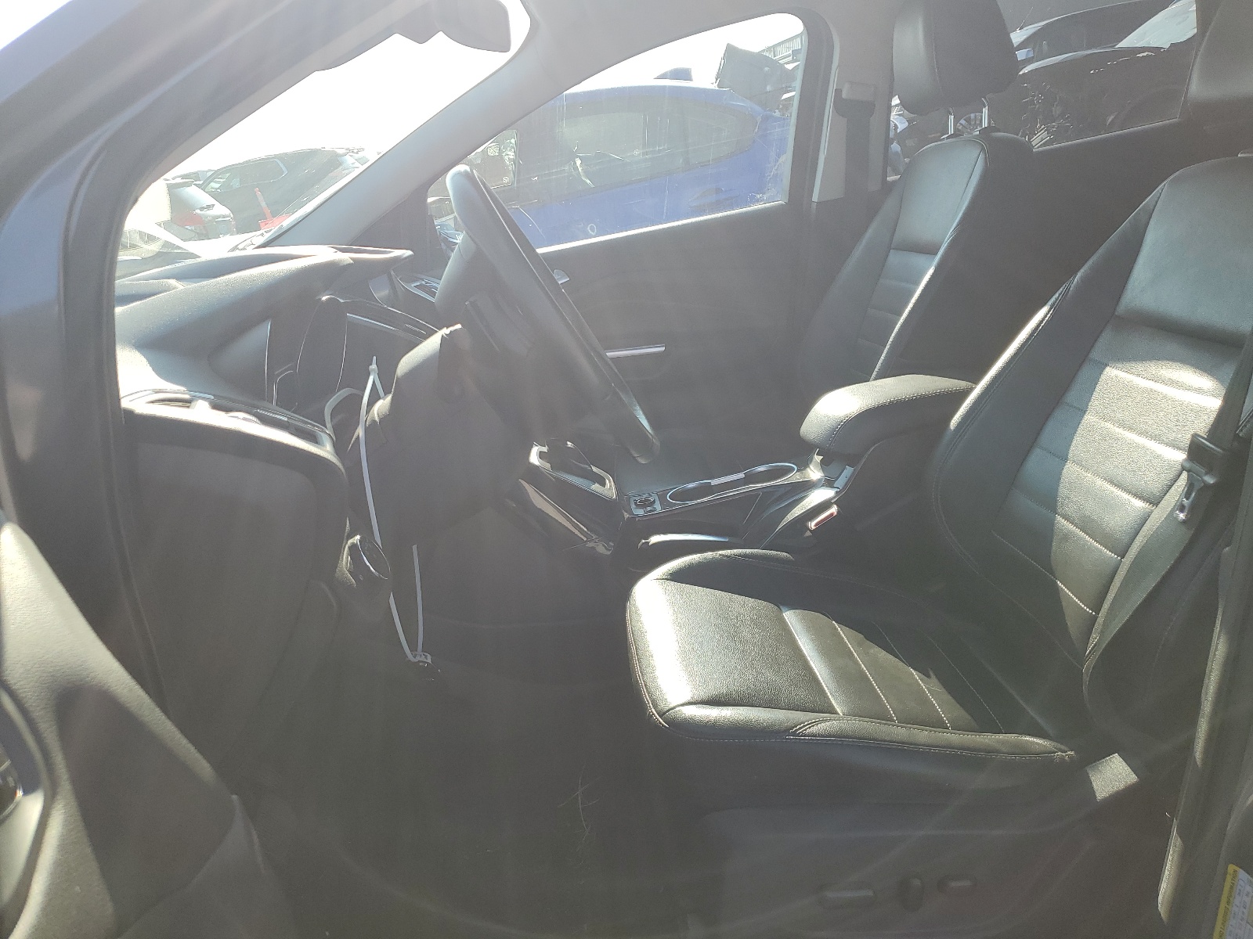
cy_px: 470
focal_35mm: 26
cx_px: 626
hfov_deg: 67.3
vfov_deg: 53.1
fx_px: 941
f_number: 1.5
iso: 50
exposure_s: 1/1000
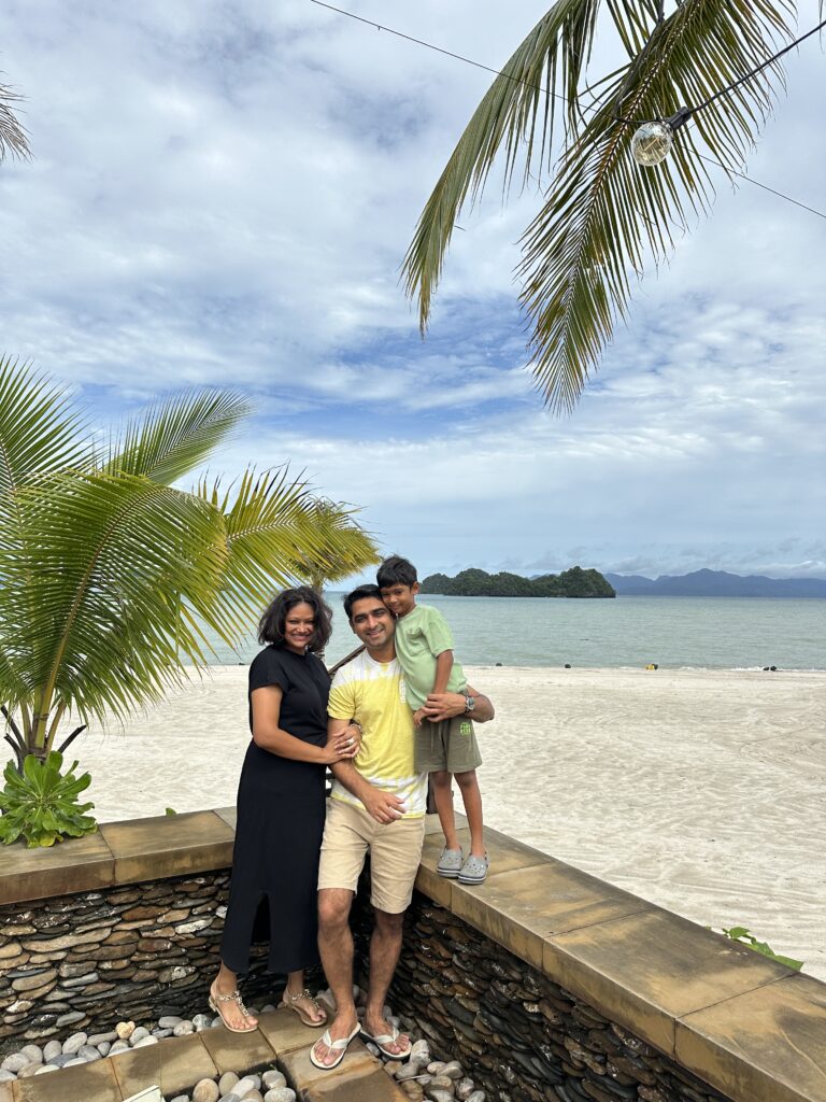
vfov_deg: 71.6
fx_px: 764
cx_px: 413
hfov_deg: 56.8
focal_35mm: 24
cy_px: 551
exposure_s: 1/7042
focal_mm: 6.86
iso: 80
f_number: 1.78
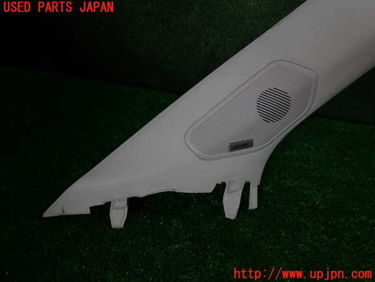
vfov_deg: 46.8
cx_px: 188
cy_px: 141
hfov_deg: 60.0
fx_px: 325
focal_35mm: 30
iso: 100
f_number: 3.2
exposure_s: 1/80
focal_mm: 5.4
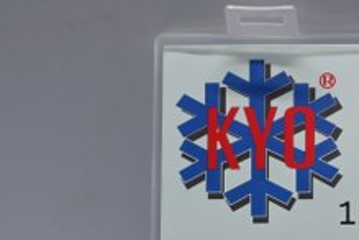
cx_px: 429
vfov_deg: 9.7
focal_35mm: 140
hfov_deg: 14.2
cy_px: 255
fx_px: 1396
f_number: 5
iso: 900
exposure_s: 1/125
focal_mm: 34
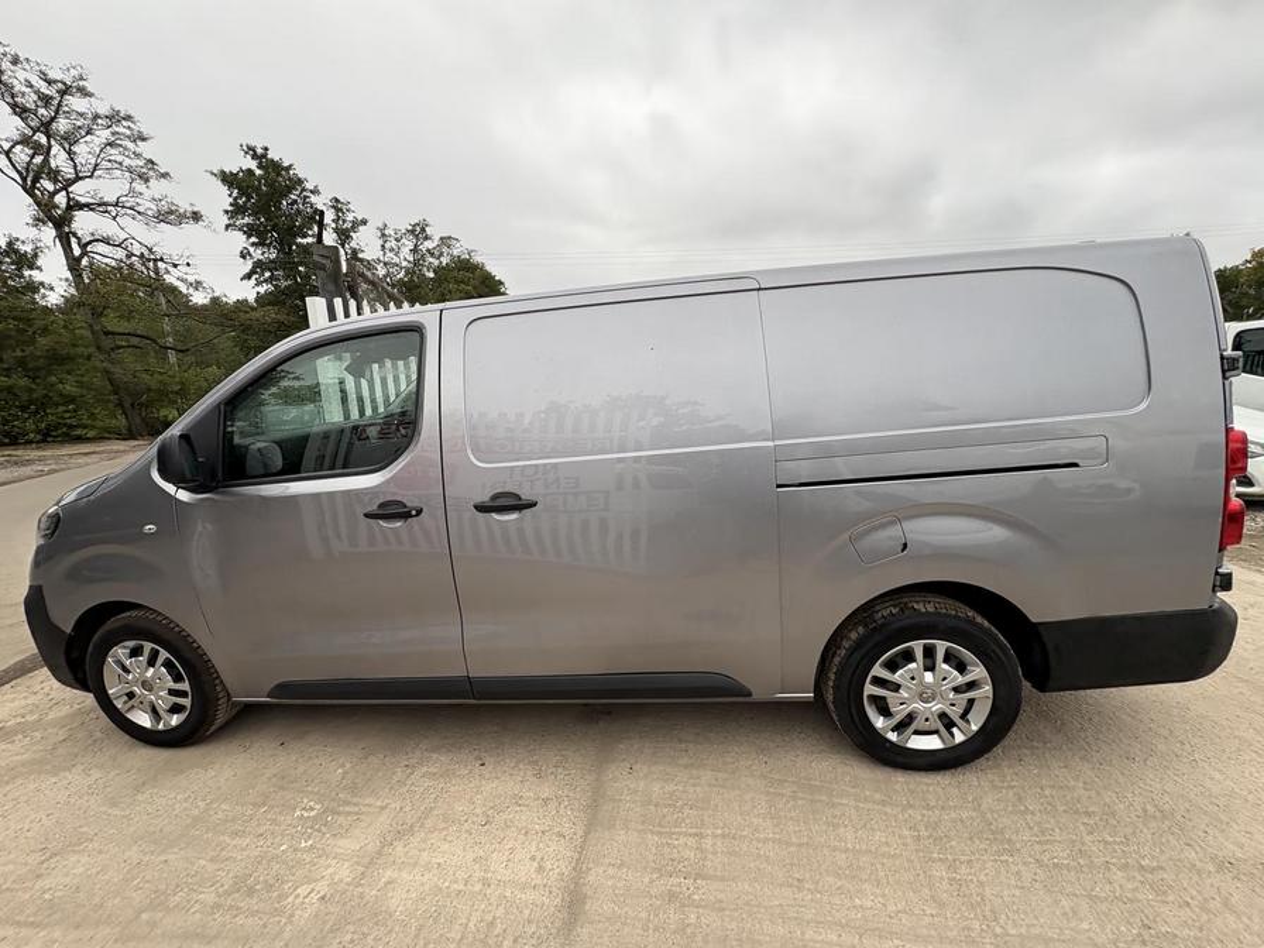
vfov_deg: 85.7
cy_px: 474
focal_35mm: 14
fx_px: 511
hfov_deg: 102.1
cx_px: 632
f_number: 2.2
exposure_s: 1/309
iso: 40
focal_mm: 2.22
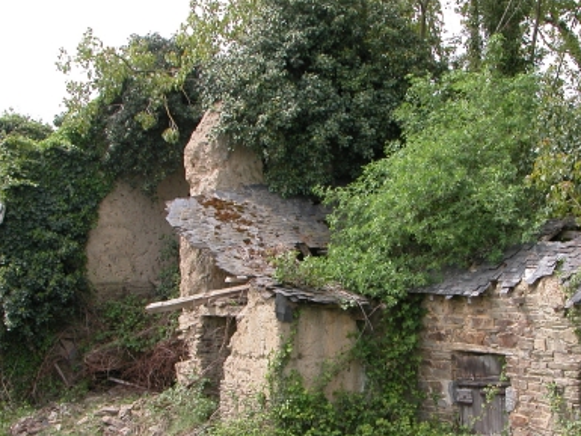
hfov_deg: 31.1
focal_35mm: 62
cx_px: 349
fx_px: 1041
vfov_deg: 23.6
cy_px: 284
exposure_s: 1/122
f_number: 5
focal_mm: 8.9
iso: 100
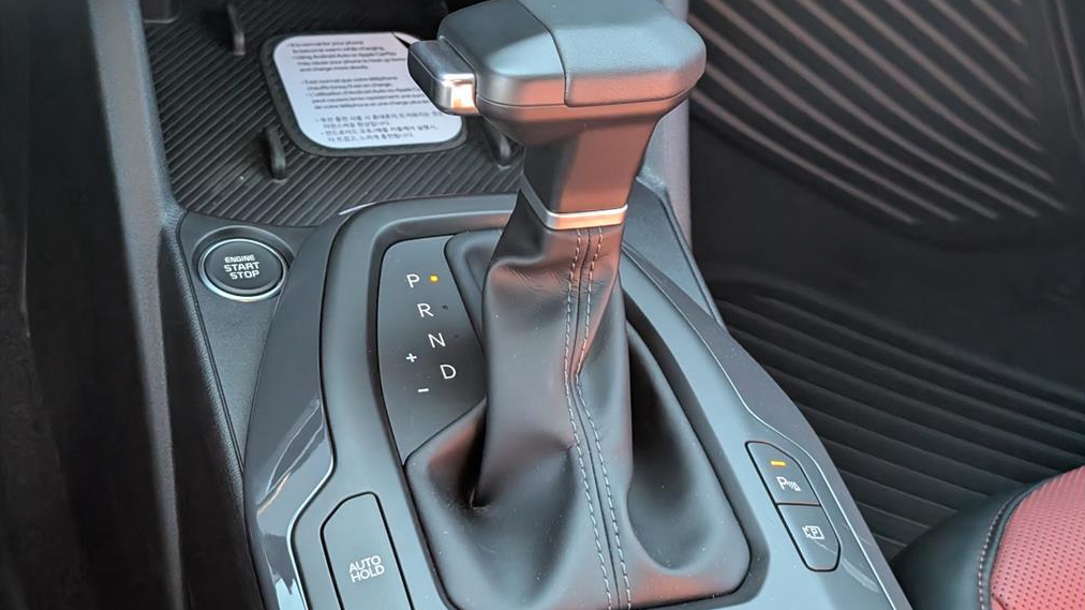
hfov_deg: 38.5
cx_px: 542
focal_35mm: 54
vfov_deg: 22.2
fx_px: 1553
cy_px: 303
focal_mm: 6.9
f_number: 1.68
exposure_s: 1/256
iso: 493
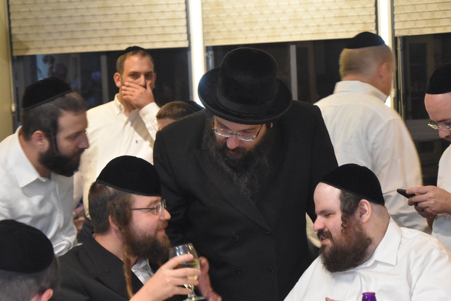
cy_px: 169
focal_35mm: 145
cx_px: 249
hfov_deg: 14.2
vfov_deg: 9.5
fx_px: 1812
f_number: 5.3
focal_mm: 75
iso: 5000
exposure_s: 1/60
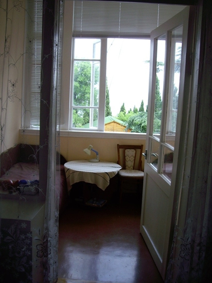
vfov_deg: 49.0
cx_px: 106
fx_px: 310
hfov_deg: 37.8
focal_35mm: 38
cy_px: 142
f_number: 4.3
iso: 64
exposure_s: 1/50
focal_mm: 6.2
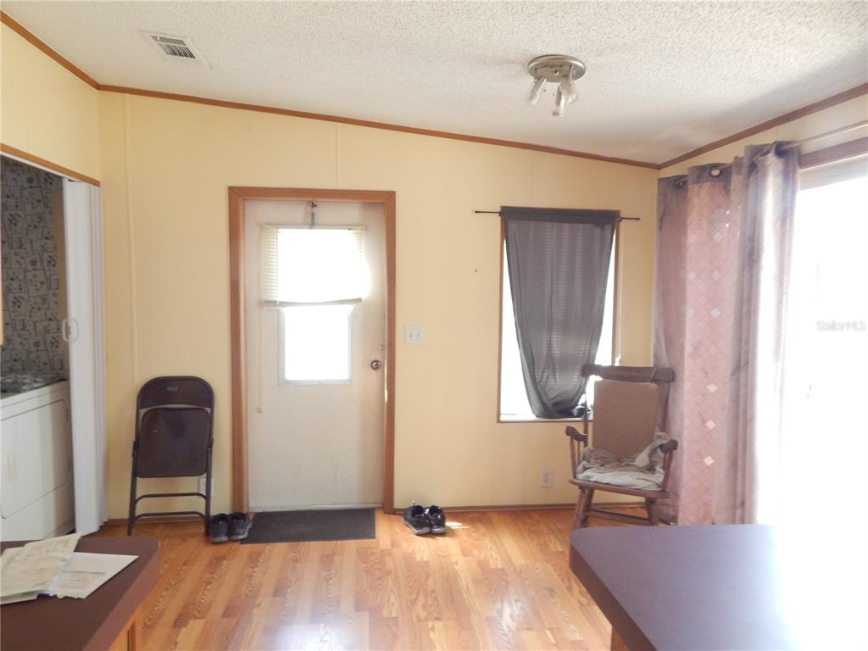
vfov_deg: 58.9
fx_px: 577
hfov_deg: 73.9
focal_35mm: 23
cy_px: 326
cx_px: 434
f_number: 3
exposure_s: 1/30
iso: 200
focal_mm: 4
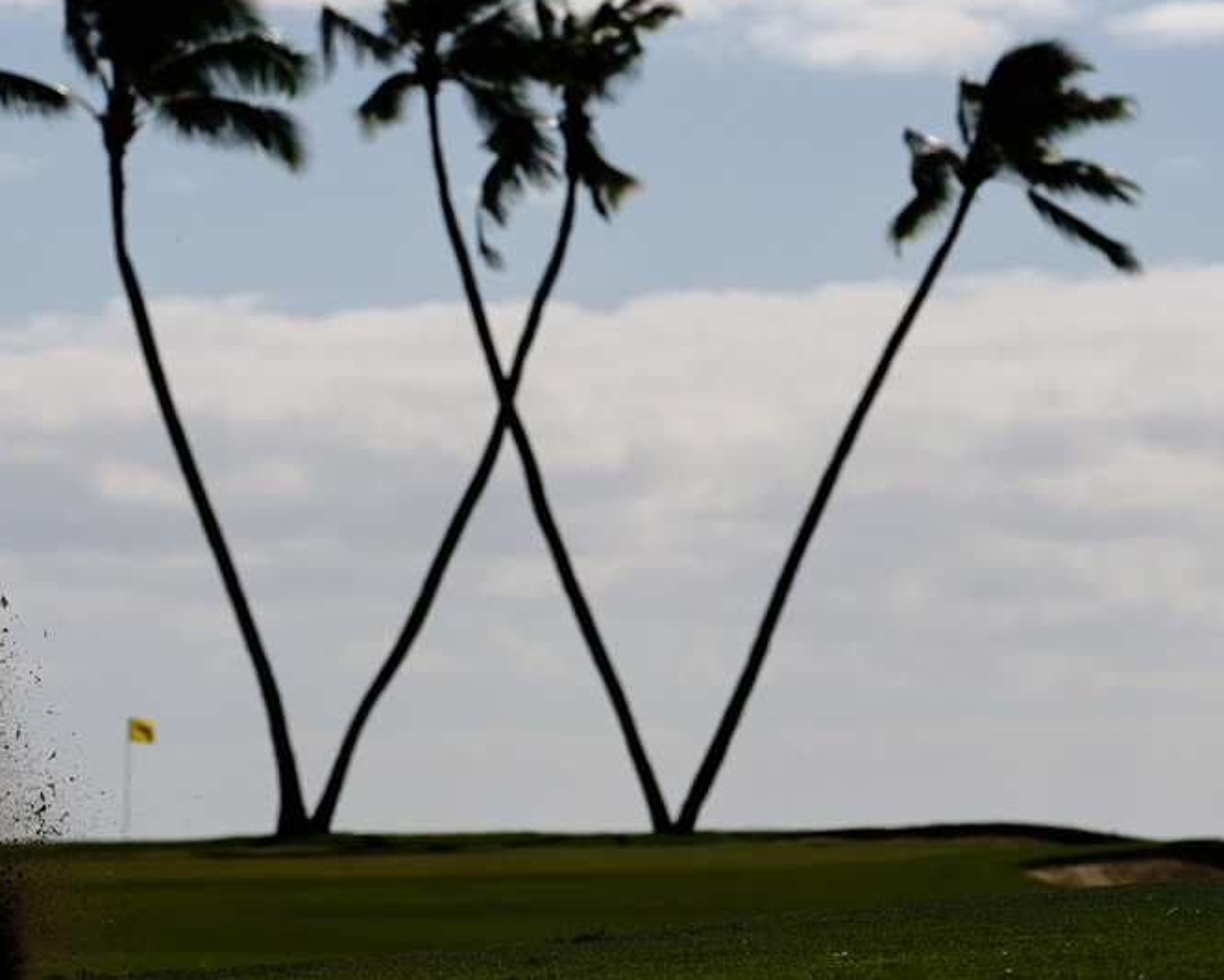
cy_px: 371
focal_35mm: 267
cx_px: 338
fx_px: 9675
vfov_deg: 5.8
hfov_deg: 7.2
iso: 80
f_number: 7.1
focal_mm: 123
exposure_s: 1/2000
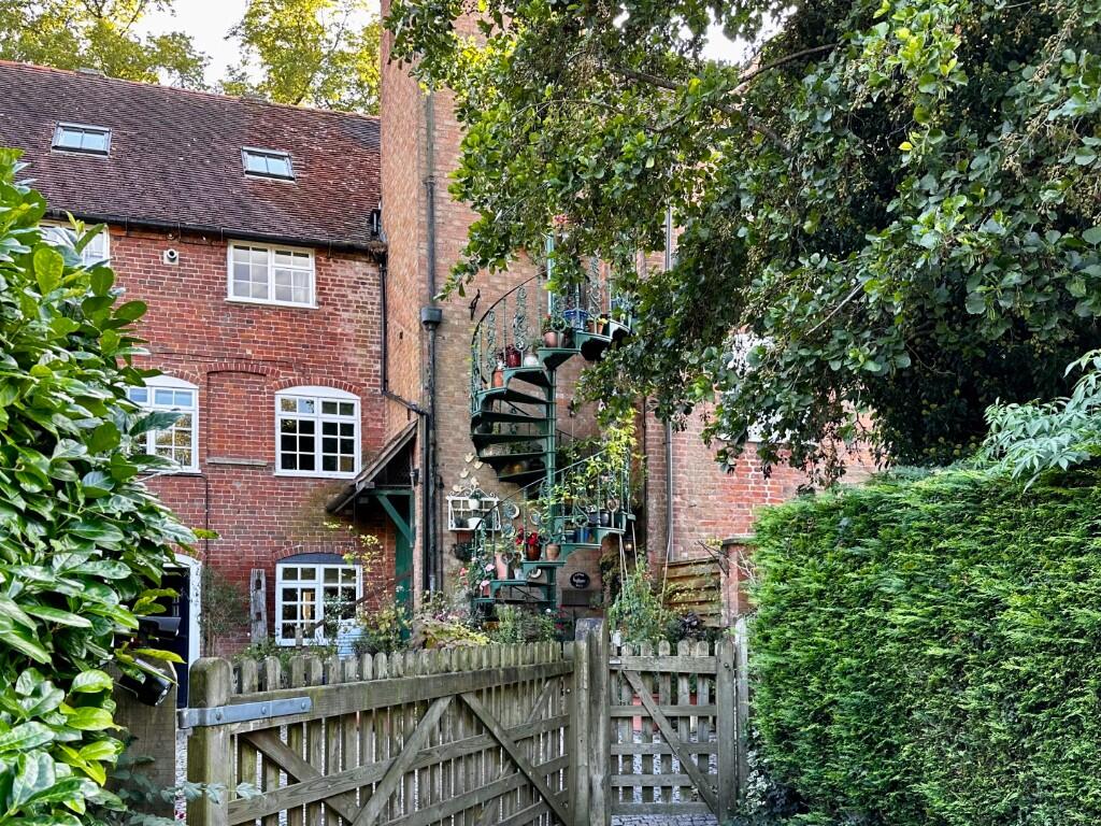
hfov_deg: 71.6
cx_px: 550
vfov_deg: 56.8
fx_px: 763
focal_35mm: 24
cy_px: 413
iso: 64
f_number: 1.78
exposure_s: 1/121
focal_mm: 6.86
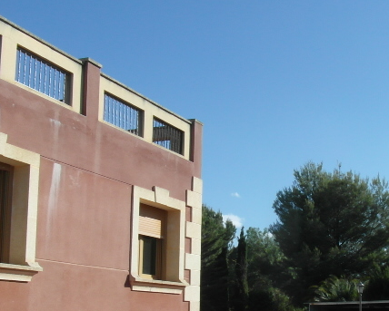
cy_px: 244
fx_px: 645
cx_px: 254
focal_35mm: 56
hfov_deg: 33.3
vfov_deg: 26.7
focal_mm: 4
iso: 80
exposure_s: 1/250
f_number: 5.8
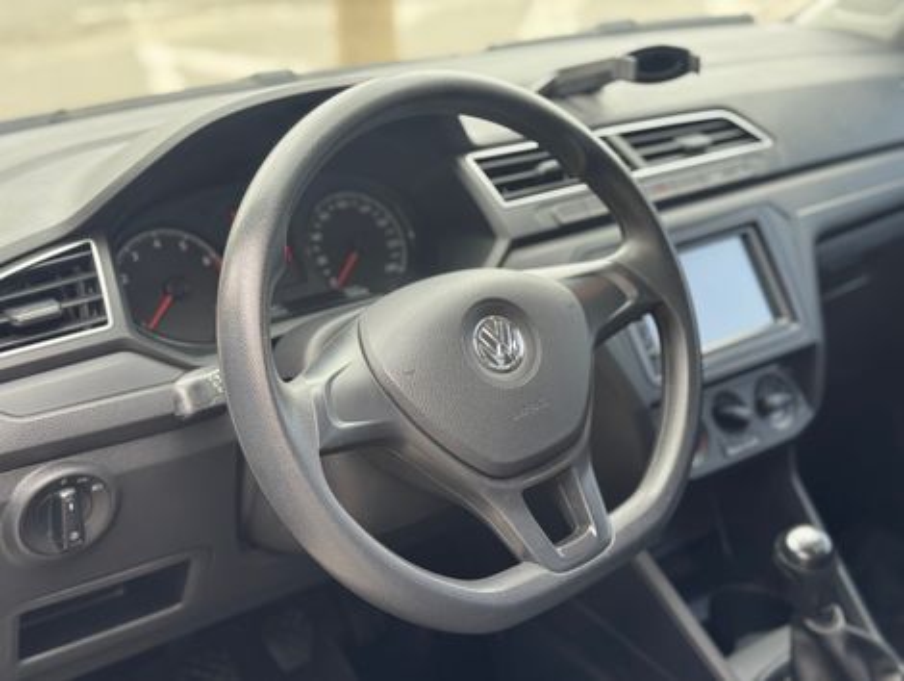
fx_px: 1255
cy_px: 340
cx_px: 452
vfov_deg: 30.3
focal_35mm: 48
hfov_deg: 39.6
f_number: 1.78
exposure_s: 1/121
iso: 80
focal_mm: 6.76
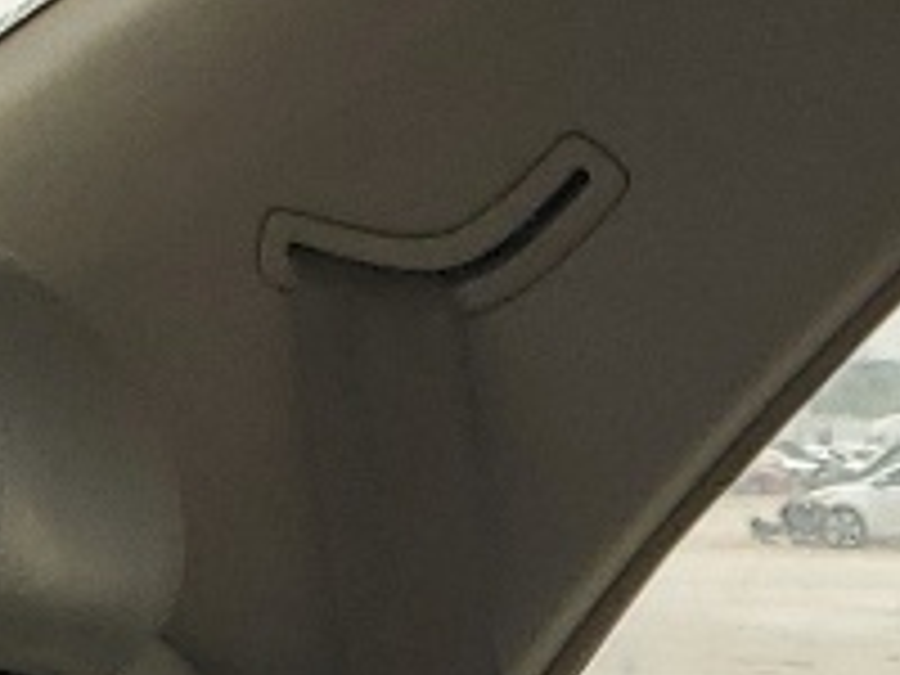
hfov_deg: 8.8
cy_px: 2606
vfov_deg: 6.1
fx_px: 5408
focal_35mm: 208
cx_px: 1998
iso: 50
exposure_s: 1/909
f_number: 1.5
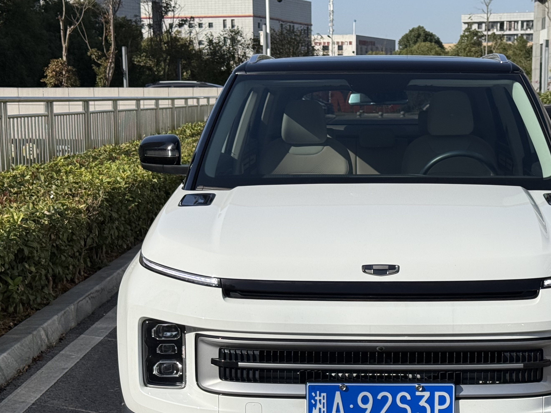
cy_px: 272
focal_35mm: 73
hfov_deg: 26.5
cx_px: 360
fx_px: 1162
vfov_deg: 20.1
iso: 64
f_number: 1.78
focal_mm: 6.76
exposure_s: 1/7874
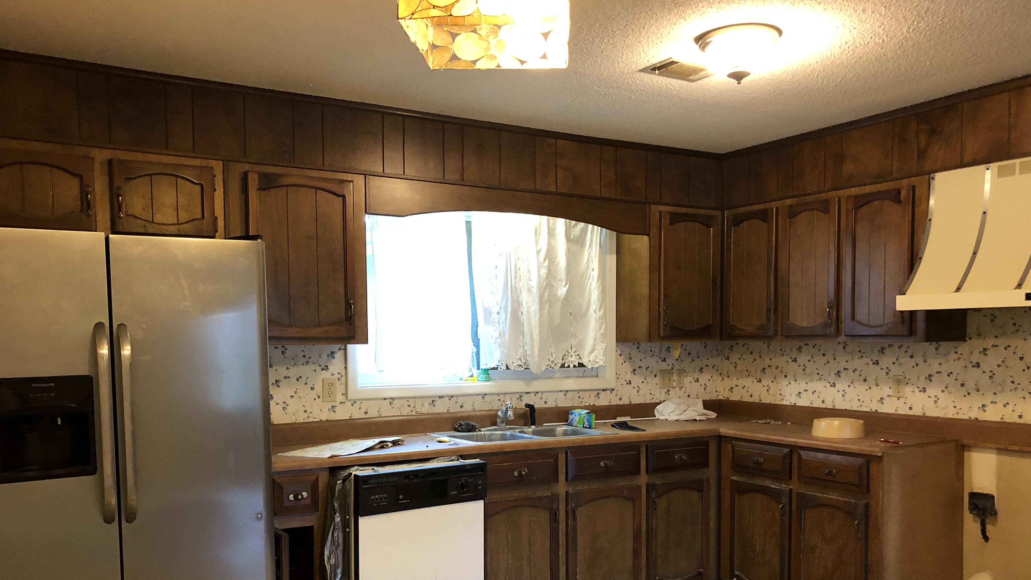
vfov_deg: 37.5
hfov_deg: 62.6
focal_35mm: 31
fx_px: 847
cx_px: 515
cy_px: 373
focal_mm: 4
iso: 100
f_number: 1.8
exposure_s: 1/15
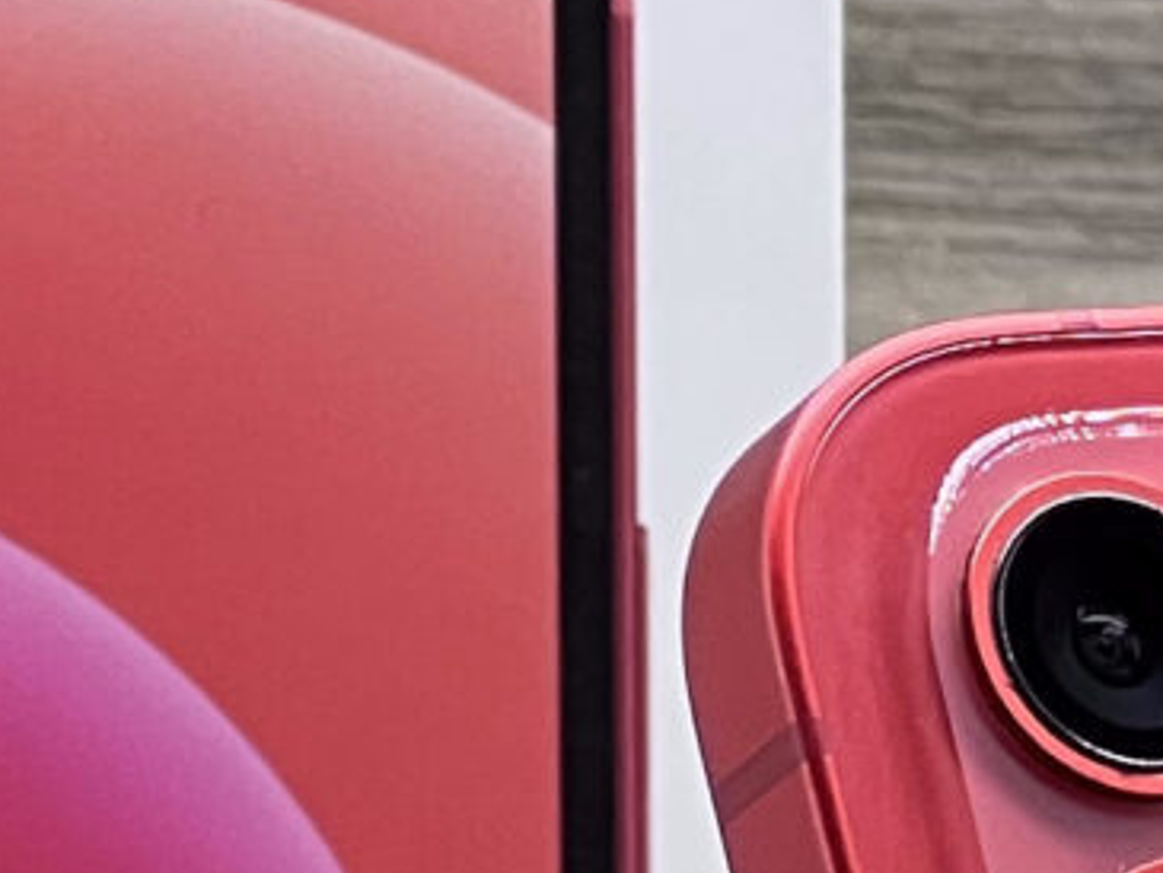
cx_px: 1765
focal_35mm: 540
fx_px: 18148
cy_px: 2297
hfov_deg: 3.7
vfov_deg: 2.7
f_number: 2.8
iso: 100
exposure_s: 1/100
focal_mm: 9
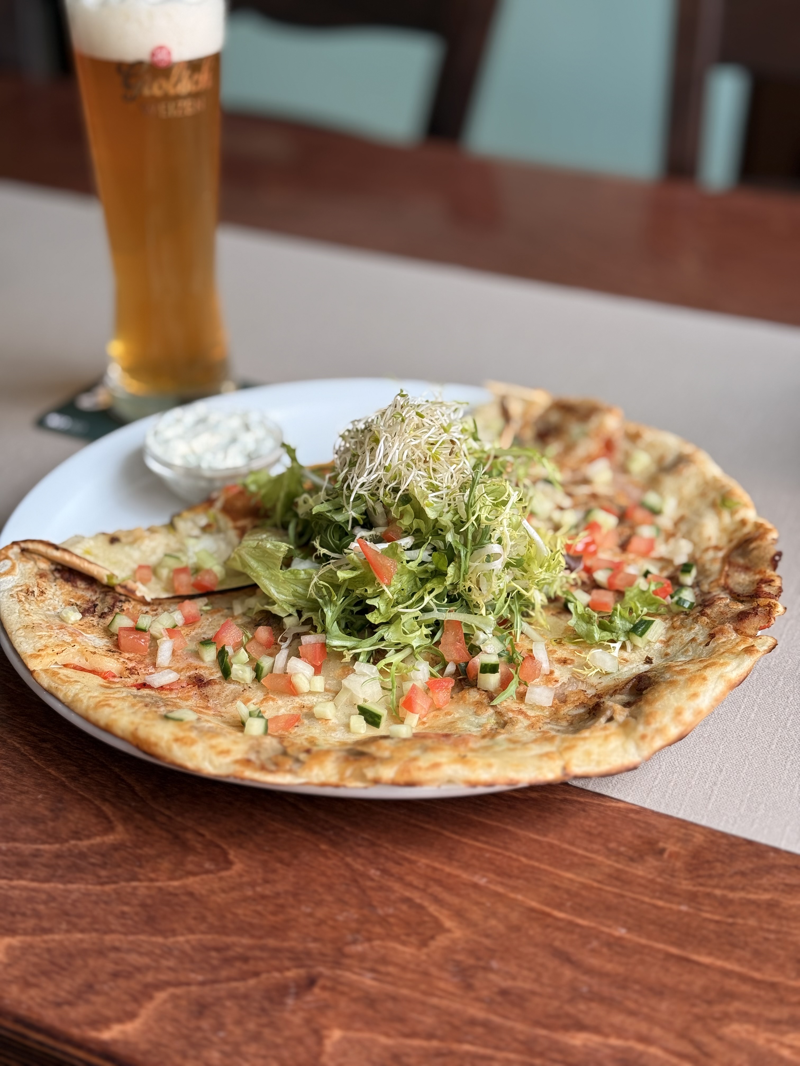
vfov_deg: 39.7
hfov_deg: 30.3
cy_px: 533
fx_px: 1479
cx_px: 400
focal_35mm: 48
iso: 50
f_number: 1.78
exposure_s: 1/100
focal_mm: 6.76
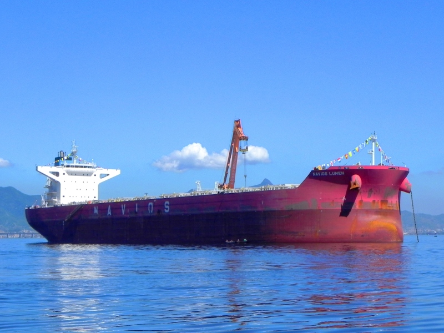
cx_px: 222
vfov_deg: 19.6
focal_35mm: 75
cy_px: 166
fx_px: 962
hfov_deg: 26.0
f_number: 8
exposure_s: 1/550
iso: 160
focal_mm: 13.4
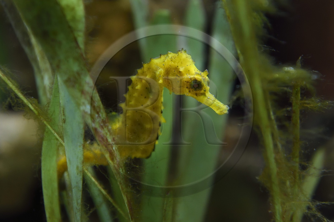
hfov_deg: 28.8
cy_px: 111
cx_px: 167
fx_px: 649
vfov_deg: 19.4
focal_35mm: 70
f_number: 5
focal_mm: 70
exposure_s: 1/60
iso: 2500
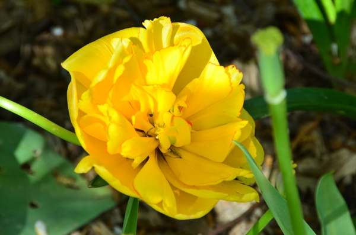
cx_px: 178
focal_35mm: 300
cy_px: 118
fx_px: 2960
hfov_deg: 6.9
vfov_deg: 4.6
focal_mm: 200
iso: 200
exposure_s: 1/80
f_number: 10
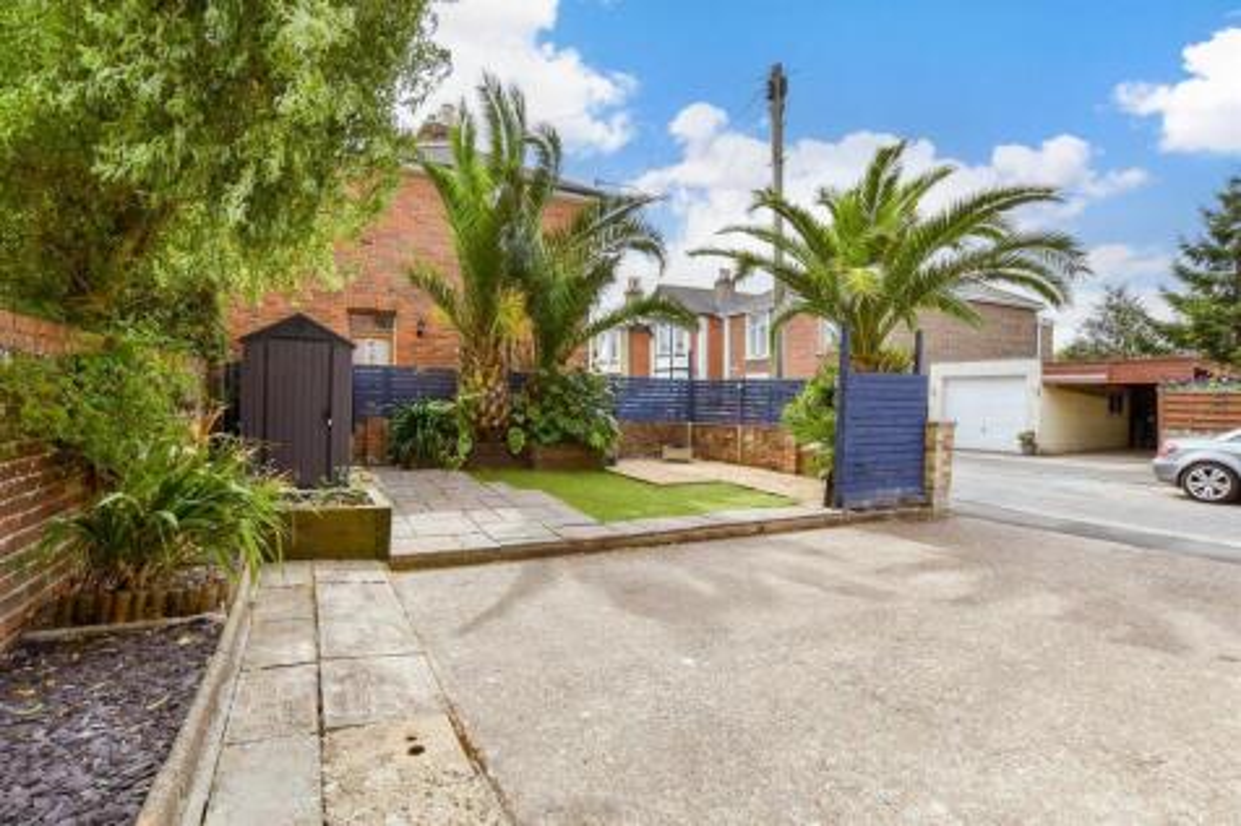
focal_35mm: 16
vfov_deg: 73.7
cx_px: 620
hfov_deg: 96.8
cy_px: 413
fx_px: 551
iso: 160
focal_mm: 11
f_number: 8
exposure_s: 1/160
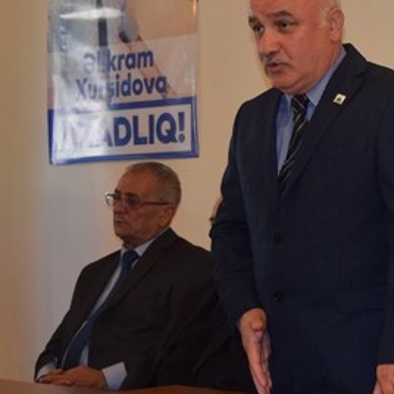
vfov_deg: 14.7
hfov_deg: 14.2
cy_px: 117
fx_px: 1523
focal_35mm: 118
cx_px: 497
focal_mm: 31
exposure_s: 1/90
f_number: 4.8
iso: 800
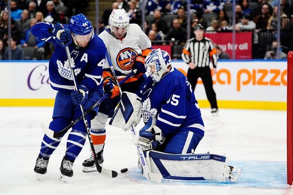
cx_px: 146
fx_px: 993
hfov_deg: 16.8
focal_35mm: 122
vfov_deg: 11.2
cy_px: 98
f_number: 2.8
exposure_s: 1/2000
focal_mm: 122
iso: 2000
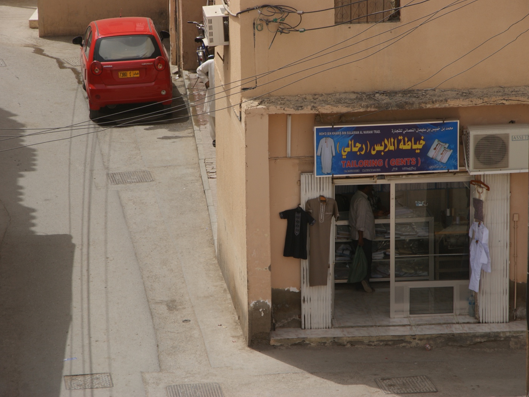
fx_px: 3484
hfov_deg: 8.7
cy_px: 198
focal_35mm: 228
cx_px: 270
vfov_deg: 6.5
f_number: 9
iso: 100
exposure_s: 1/320
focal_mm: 140
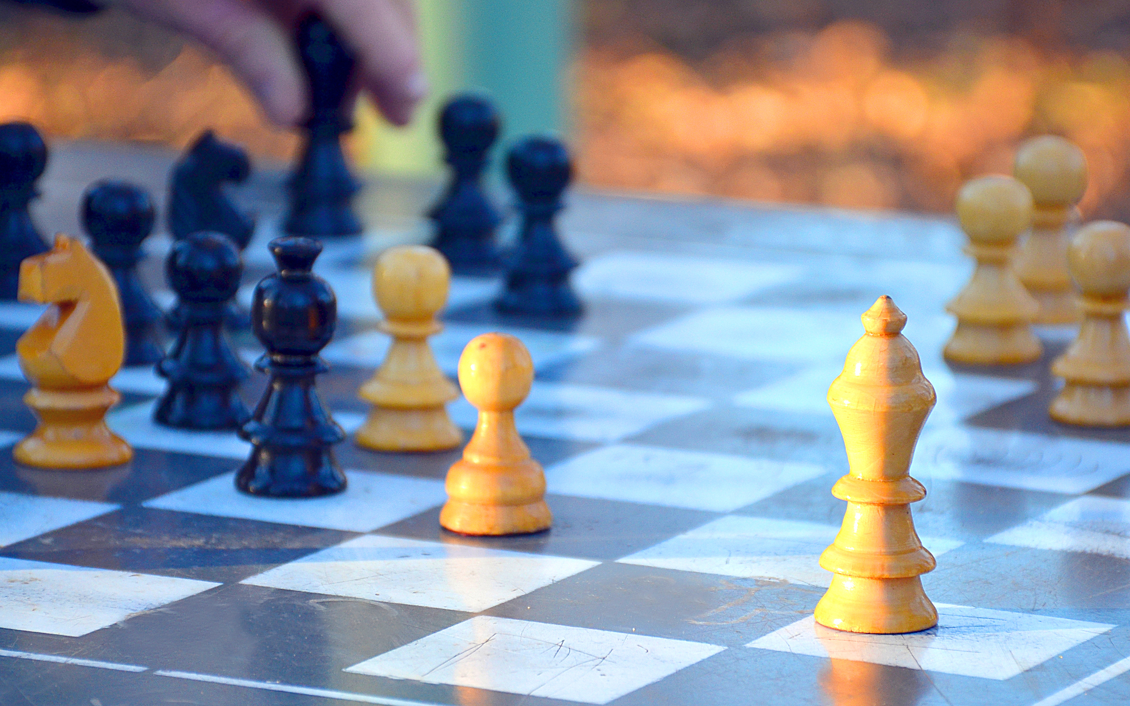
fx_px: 6590
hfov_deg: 9.8
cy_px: 362
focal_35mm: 214
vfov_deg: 6.1
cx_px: 565
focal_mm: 140
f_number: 5.6
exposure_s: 1/200
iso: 250
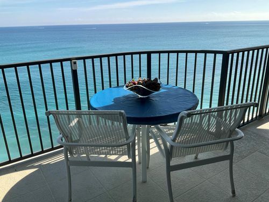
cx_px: 134
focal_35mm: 29
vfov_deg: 48.2
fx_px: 225
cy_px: 101
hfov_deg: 61.7
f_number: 1.8
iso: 25
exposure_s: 1/1311
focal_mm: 3
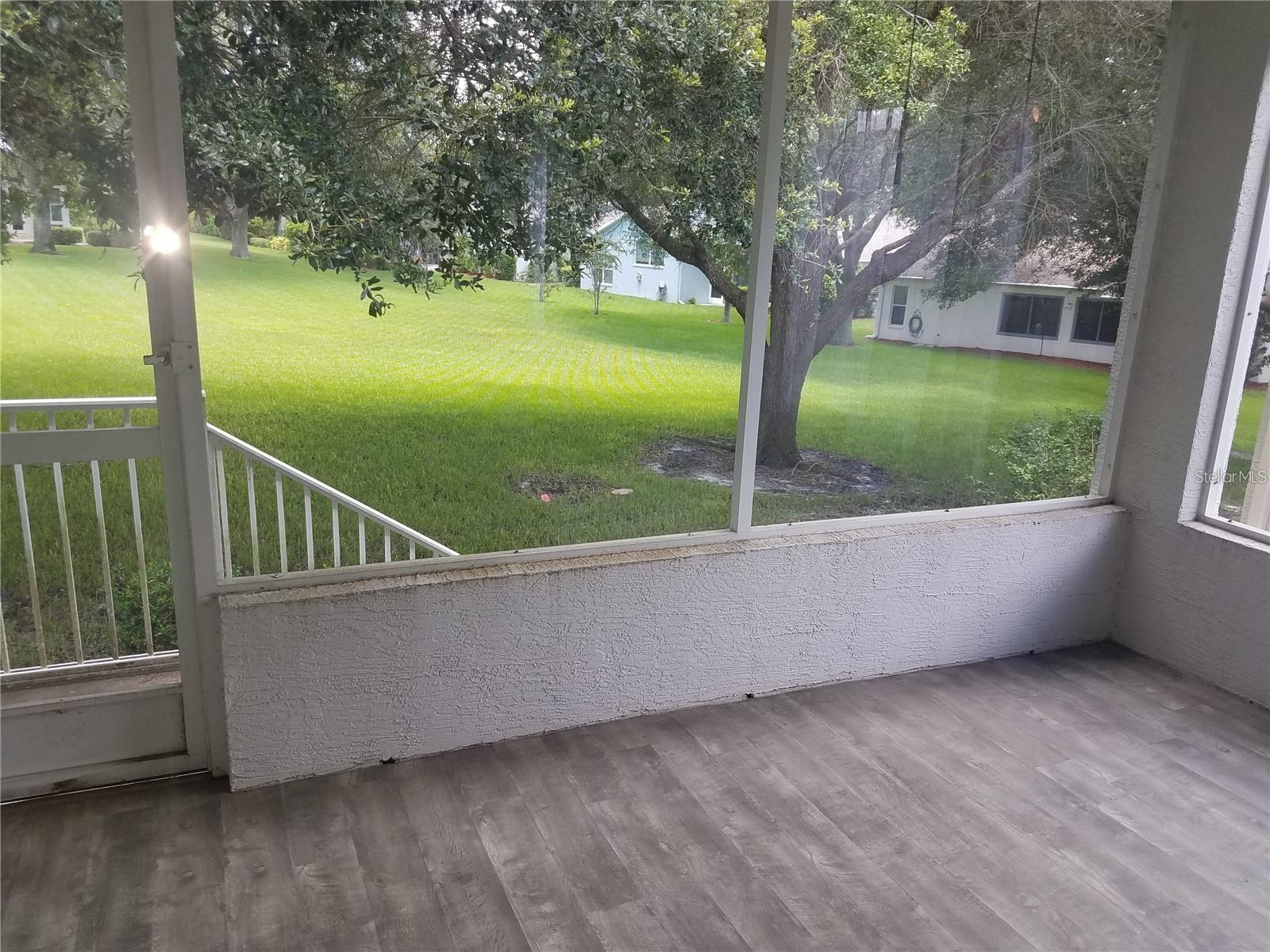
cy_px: 476
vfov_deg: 53.1
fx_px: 954
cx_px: 635
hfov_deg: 67.3
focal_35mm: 26
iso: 40
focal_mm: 4.2
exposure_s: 1/150
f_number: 1.7
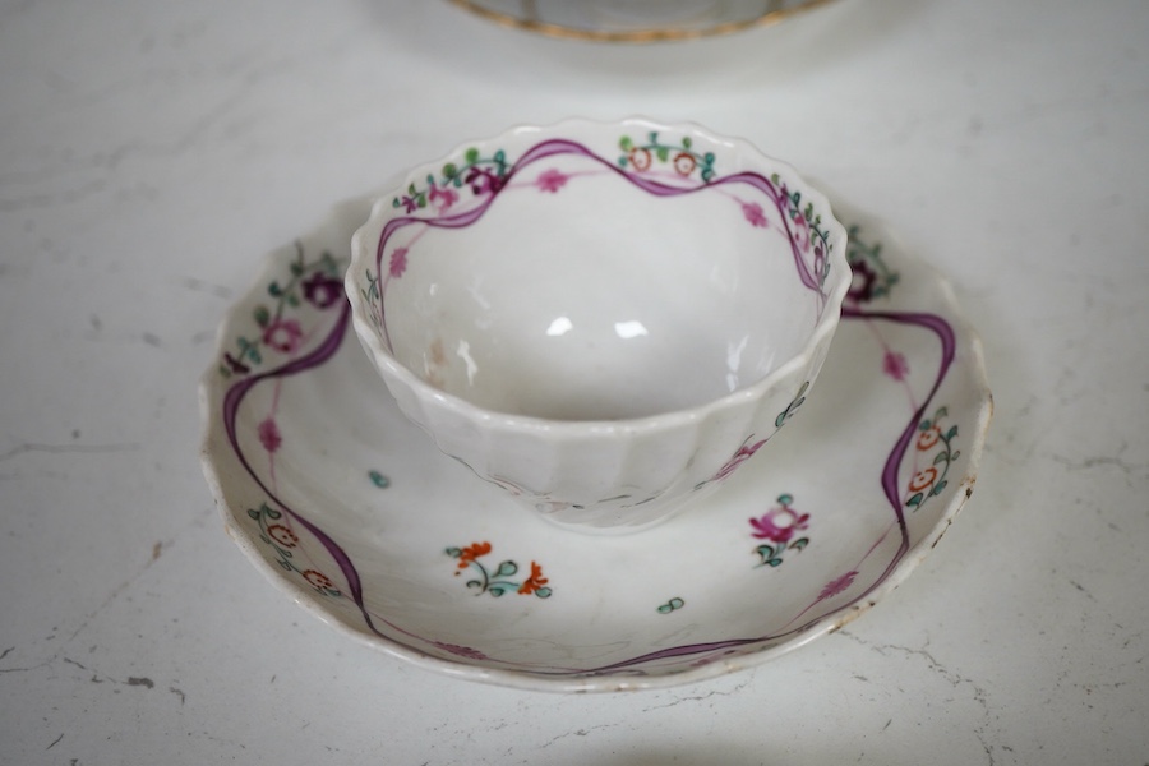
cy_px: 383
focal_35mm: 45
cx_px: 574
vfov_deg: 29.9
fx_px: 1436
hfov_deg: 43.6
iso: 1250
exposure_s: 1/125
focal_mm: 30
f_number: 6.3
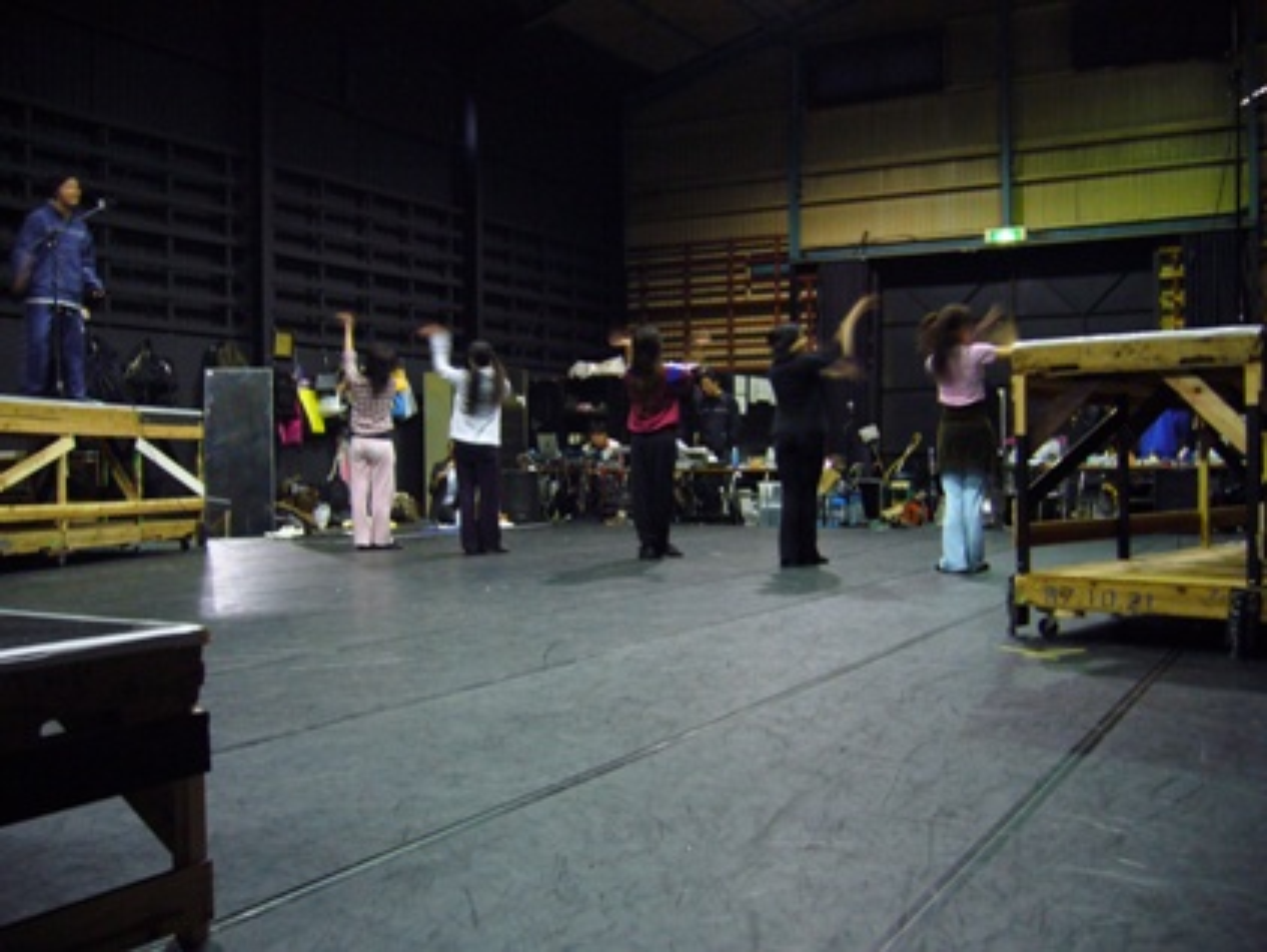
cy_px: 476
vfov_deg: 40.7
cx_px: 634
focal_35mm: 35
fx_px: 1282
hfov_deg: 52.6
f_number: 2.8
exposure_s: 1/8
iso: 200
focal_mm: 5.8
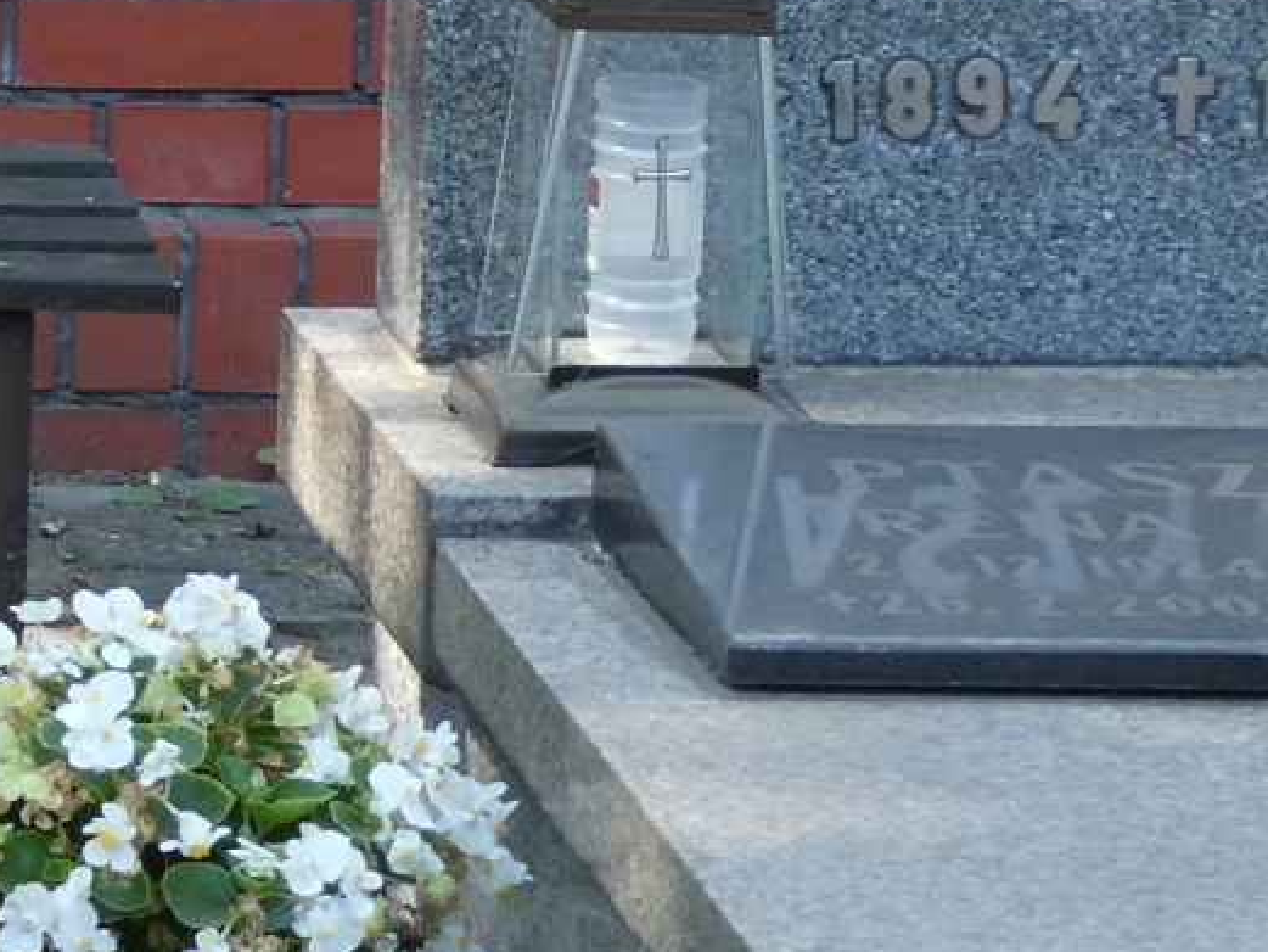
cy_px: 100
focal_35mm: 272
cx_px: -1531
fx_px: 9966
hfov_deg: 7.0
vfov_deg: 5.5
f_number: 4.1
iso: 125
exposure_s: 1/80
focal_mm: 9.6
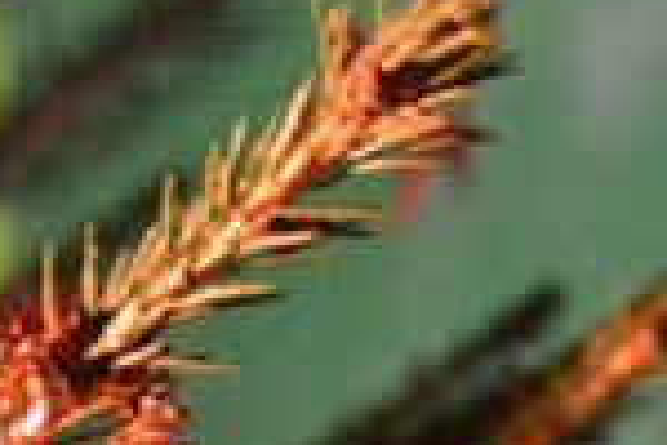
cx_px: 151
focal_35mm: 335
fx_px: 6206
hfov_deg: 6.1
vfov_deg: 4.1
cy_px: 863
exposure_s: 1/15
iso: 3200
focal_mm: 56
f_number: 5
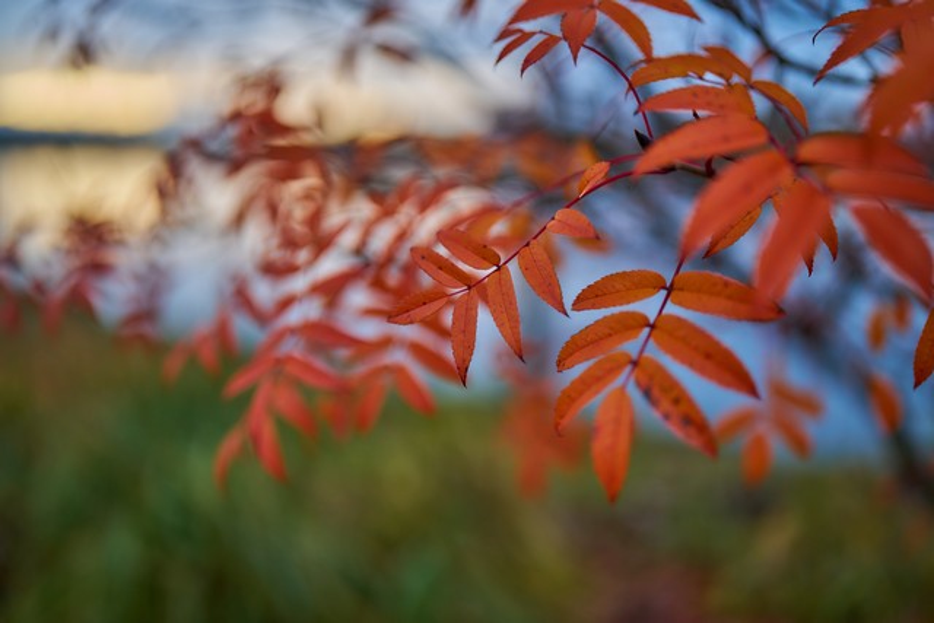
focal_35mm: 35
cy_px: 312
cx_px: 467
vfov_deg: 37.9
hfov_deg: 54.4
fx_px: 908
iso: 100
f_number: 1.2
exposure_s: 1/400
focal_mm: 35
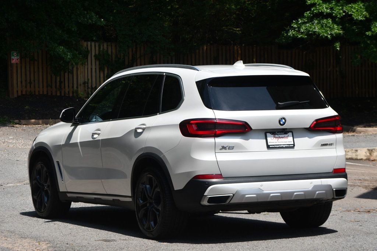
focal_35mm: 135
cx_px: 188
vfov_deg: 10.2
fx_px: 1413
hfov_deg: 15.2
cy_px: 126
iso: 100
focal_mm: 90
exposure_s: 1/250
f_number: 8
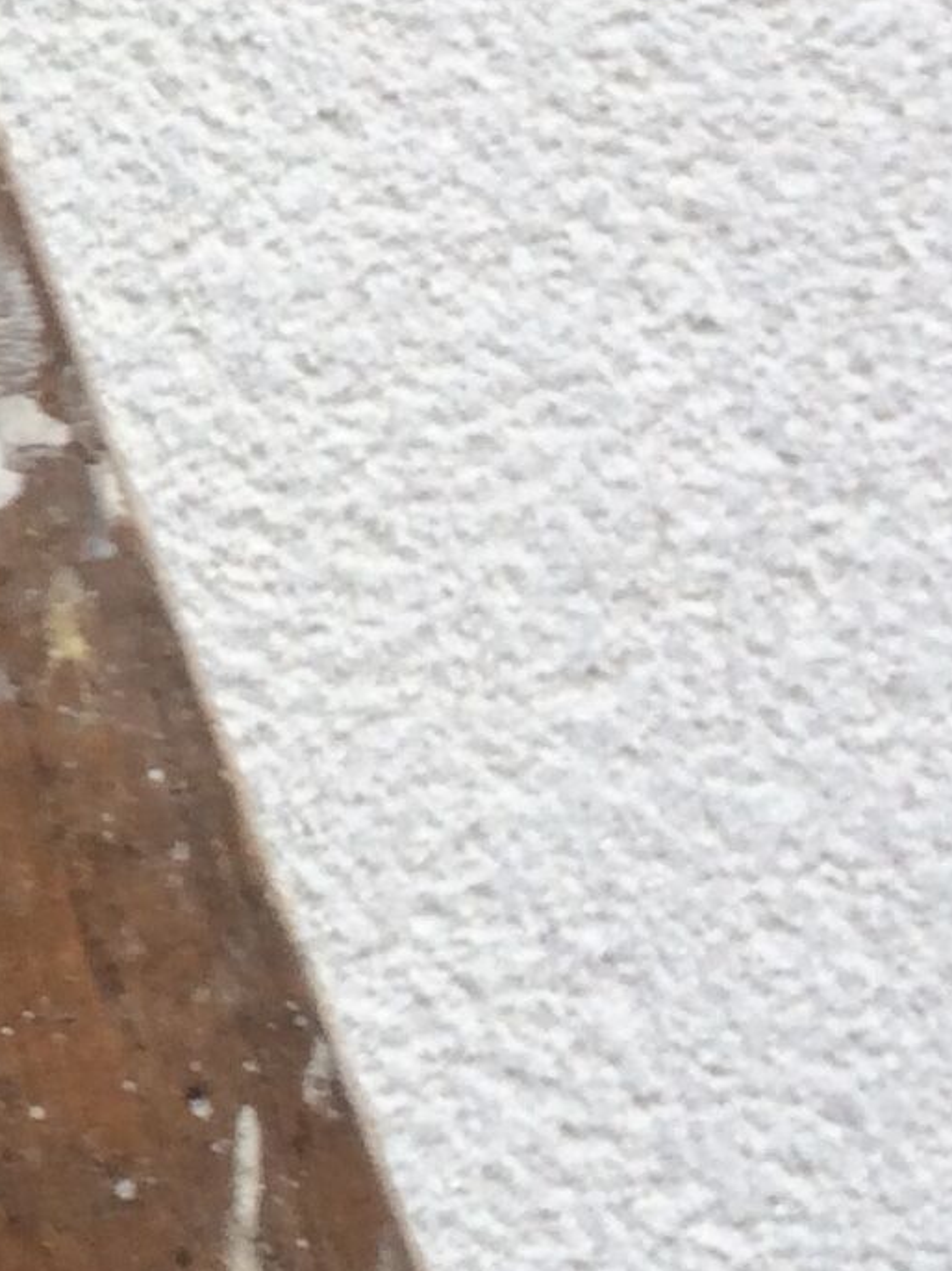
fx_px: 5063
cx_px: -972
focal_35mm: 138
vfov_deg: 14.1
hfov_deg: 9.9
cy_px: 6
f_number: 2.2
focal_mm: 4.15
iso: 32
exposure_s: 1/427
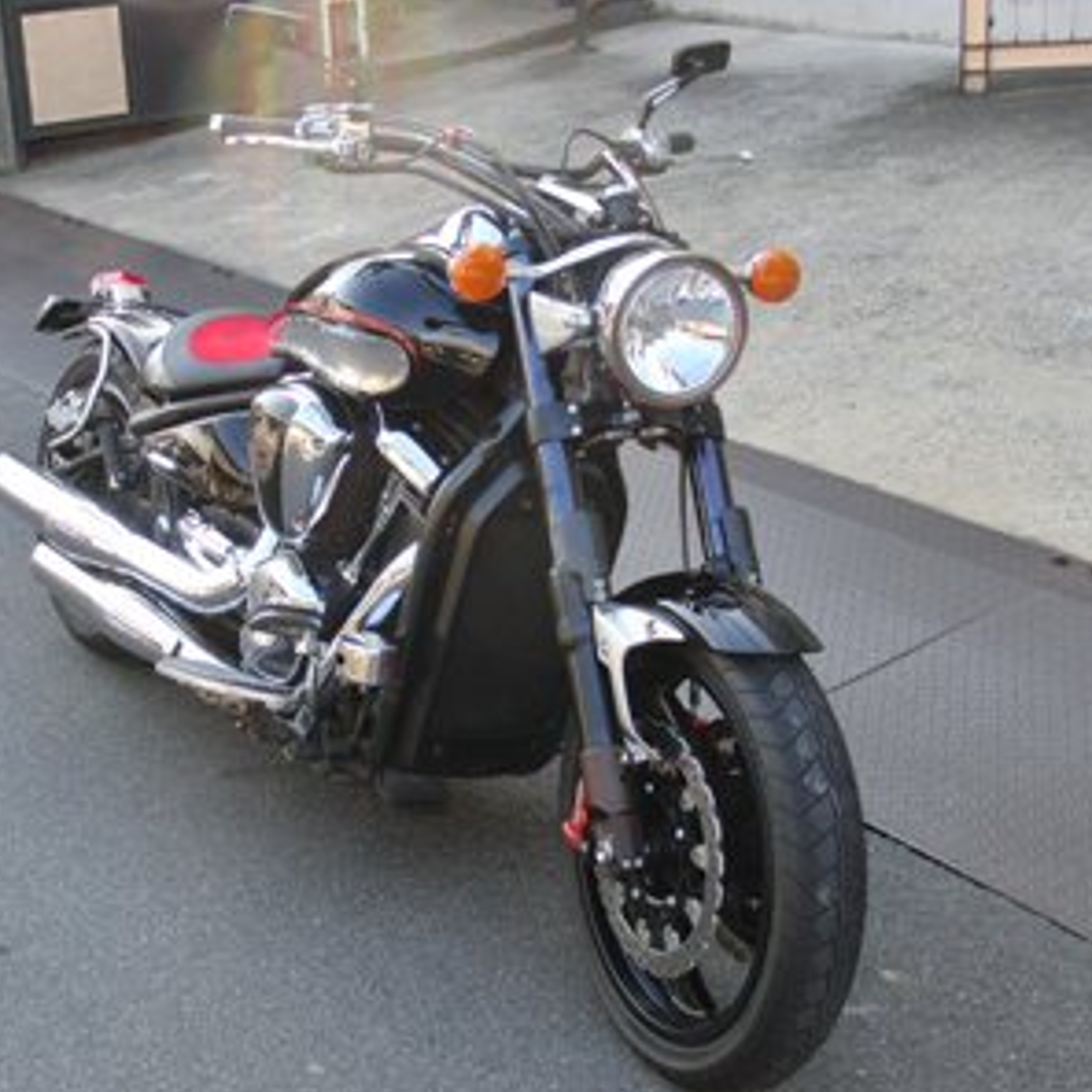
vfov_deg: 28.2
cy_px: 550
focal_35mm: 61
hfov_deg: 28.1
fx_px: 2177
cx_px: 443
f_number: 3.8
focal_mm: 8.86
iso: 100
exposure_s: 1/100
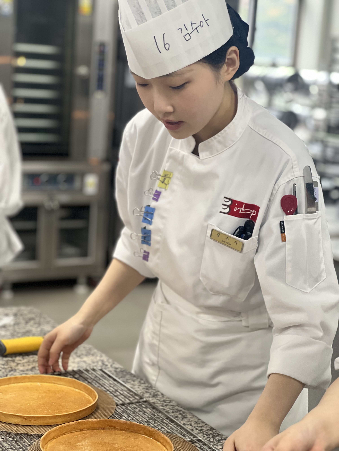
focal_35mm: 77
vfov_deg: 25.3
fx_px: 1005
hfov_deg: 19.1
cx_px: 170
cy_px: 226
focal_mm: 9
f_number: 2.8
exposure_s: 1/60
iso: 160
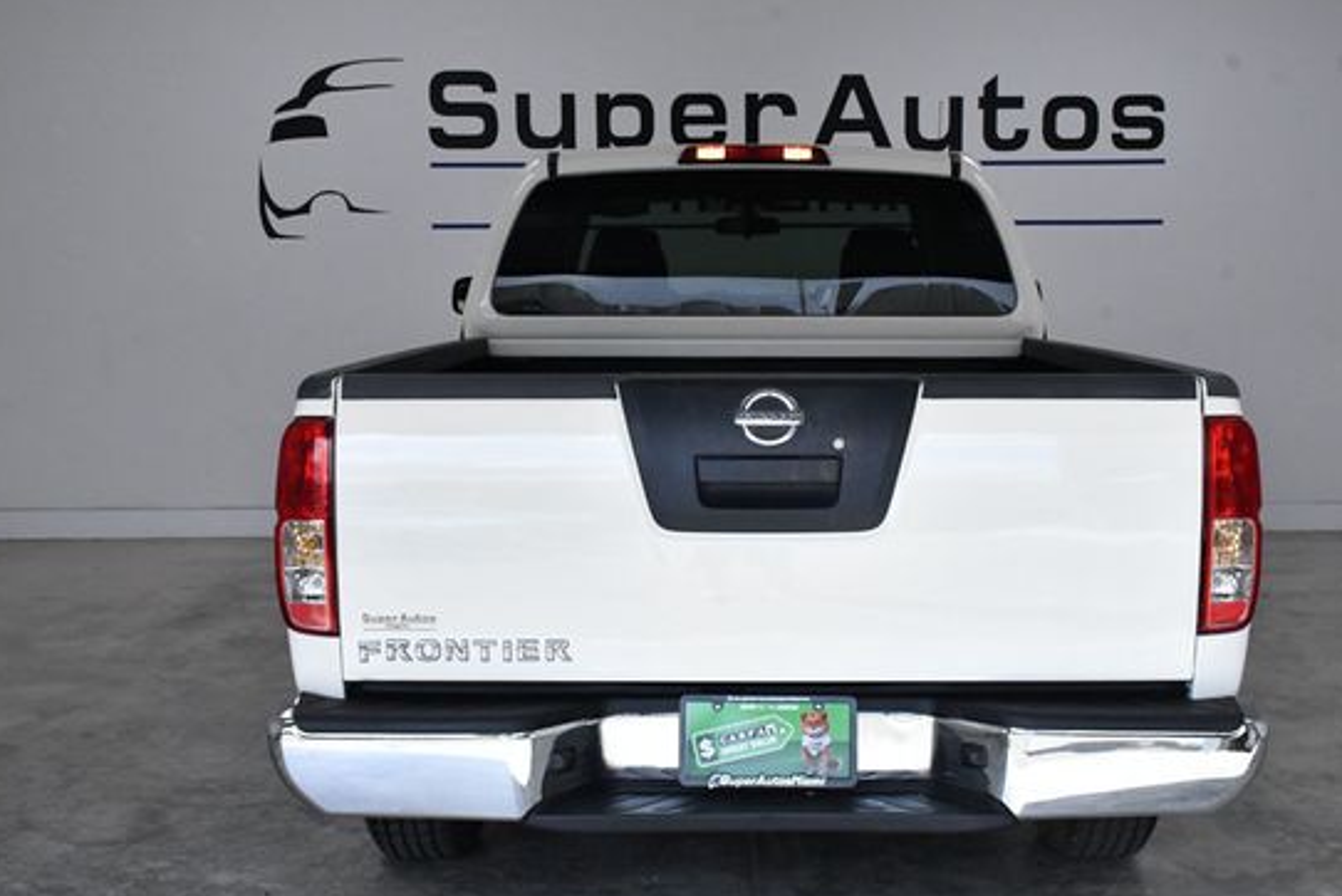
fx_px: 1716
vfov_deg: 29.3
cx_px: 760
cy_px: 500
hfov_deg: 42.6
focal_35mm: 46
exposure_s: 1/640
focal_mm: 26
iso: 2500
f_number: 13
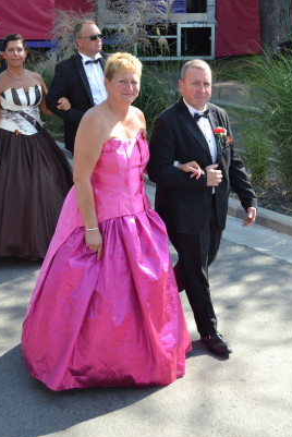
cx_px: 159
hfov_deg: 22.3
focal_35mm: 61
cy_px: 182
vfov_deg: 32.8
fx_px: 741
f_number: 5.6
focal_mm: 34
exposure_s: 1/125
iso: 110
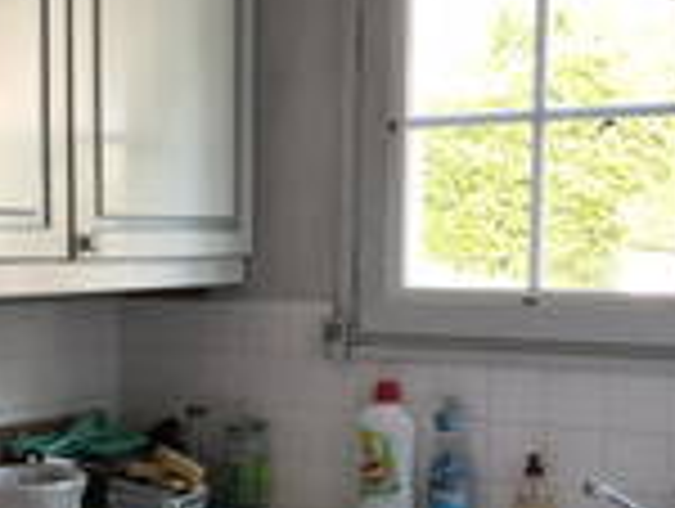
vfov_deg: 21.8
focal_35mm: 67
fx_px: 1309
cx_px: 216
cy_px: 391
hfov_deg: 28.7
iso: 40
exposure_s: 1/20
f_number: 1.8
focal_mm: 3.99
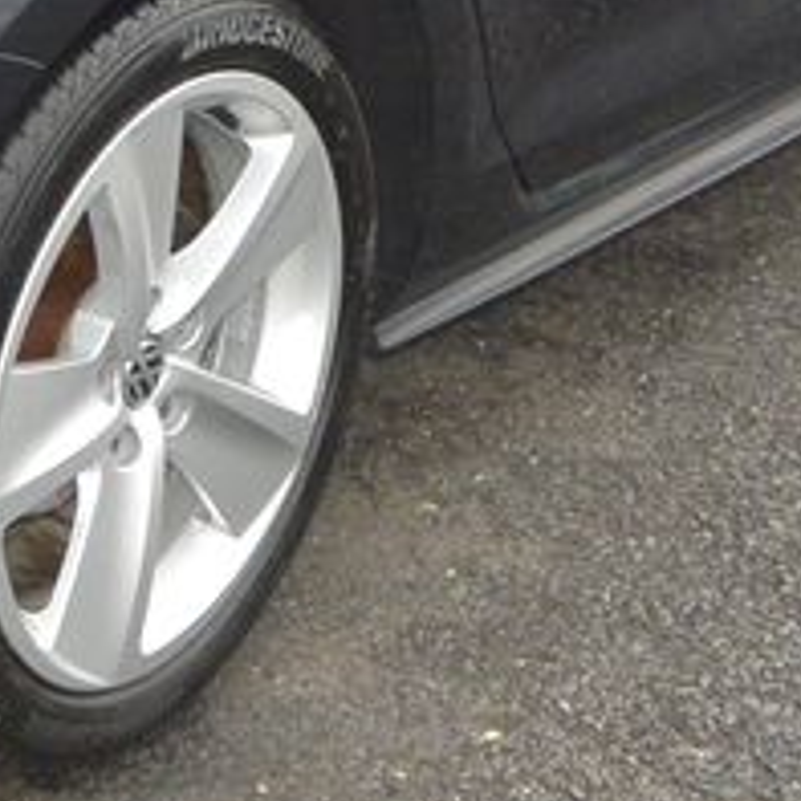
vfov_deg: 14.2
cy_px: -157
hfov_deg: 13.9
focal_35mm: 119
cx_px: -337
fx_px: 3115
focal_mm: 10
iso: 360
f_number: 3.5
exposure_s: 1/250
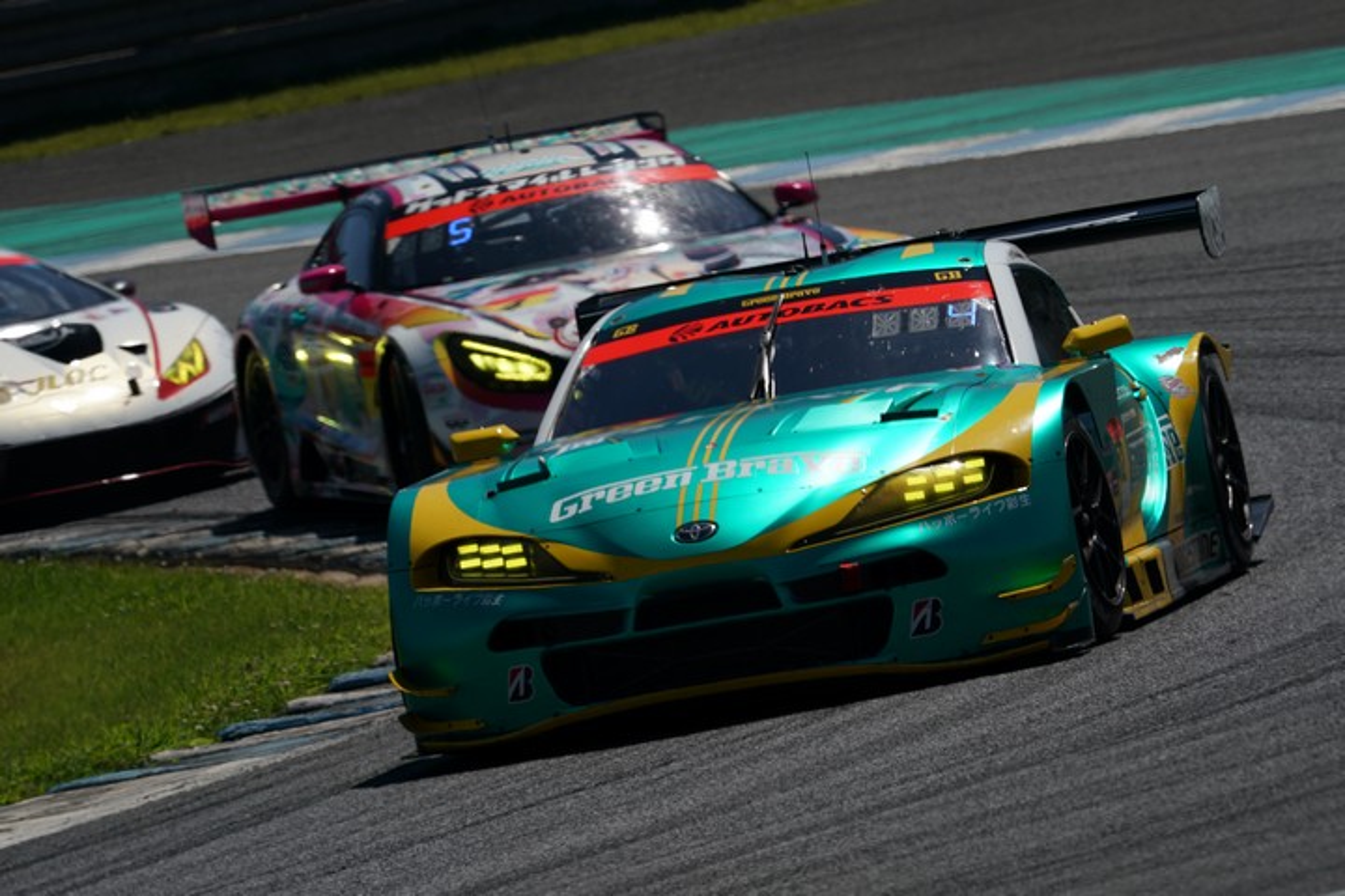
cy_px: 448
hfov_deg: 4.4
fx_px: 17558
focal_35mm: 470
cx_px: 672
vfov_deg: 2.9
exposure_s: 1/800
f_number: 11
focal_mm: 470
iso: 200
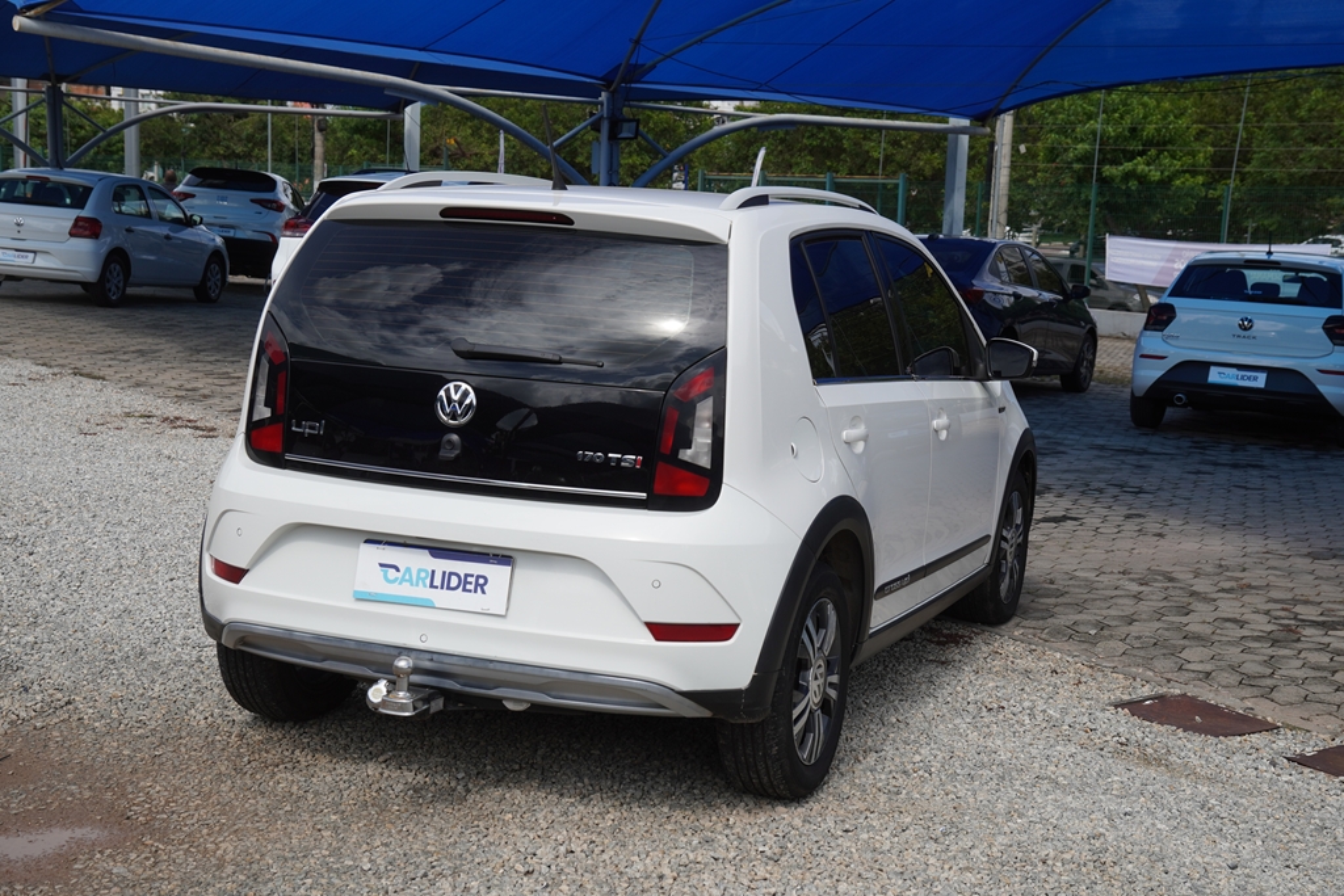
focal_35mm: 50
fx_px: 1848
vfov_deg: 27.3
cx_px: 672
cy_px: 448
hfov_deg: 40.0
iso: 100
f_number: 4.5
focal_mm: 33
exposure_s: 1/800
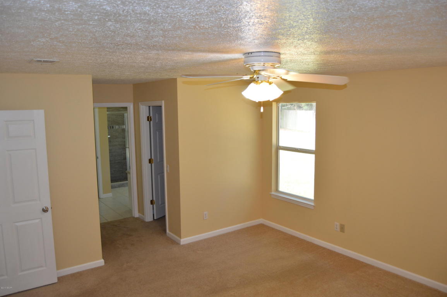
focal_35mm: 27
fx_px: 335
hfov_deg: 67.4
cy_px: 148
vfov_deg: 47.9
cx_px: 224
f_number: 4
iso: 400
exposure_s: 1/100
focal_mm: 18
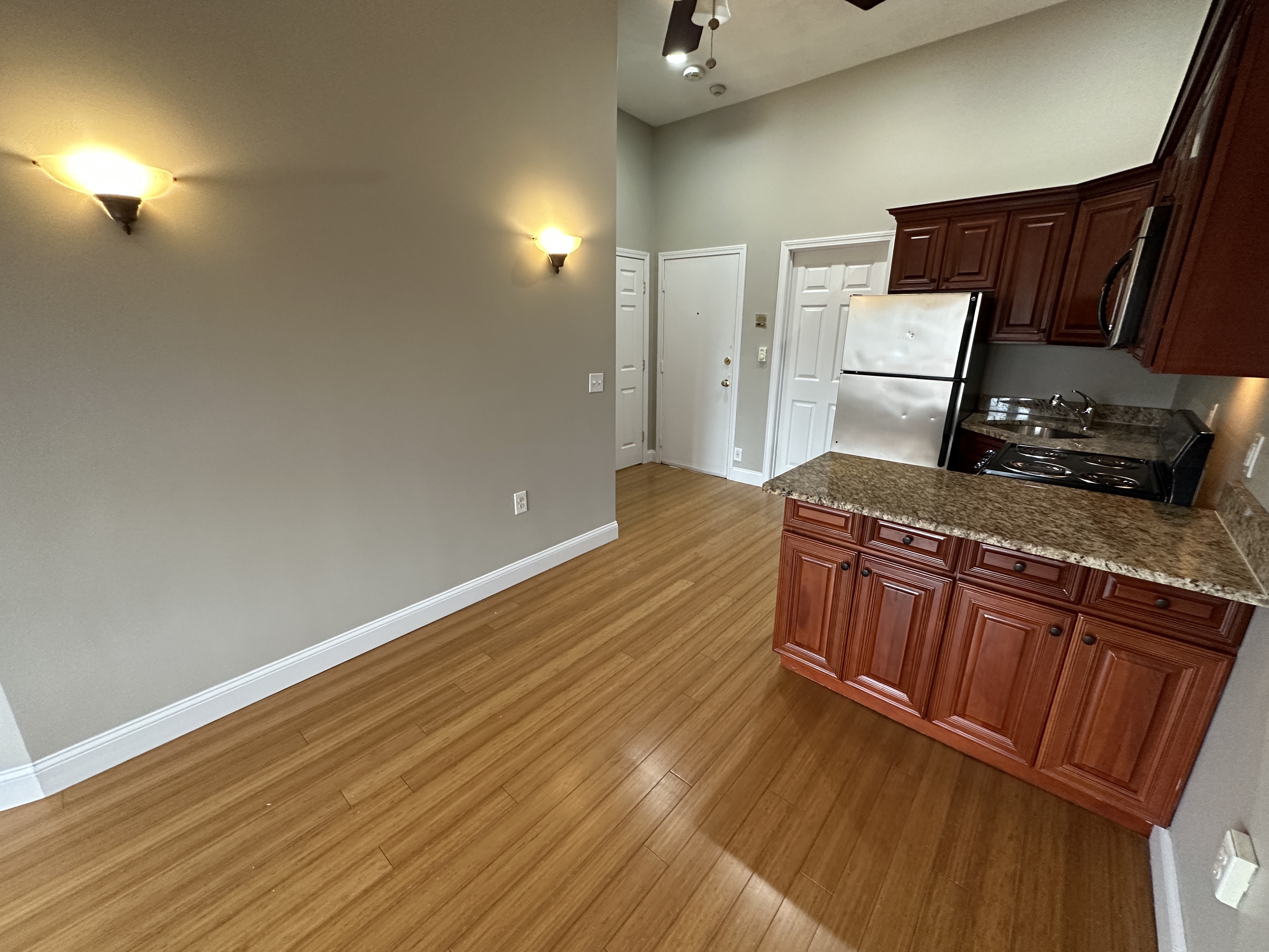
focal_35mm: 14
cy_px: 476
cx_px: 634
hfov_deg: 102.1
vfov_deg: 85.7
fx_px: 513
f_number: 2.2
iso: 250
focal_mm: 2.22
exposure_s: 1/60
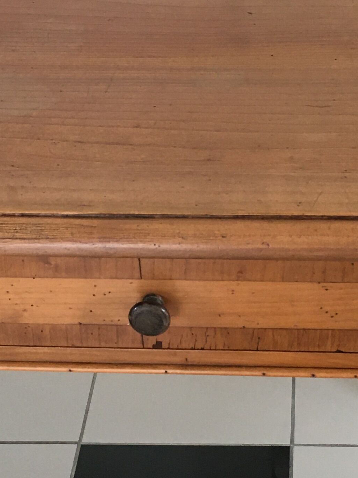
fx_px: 1186
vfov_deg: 22.6
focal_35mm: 86
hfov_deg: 17.1
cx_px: 232
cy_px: 326
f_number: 2.2
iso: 125
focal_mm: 4.15
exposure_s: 1/33
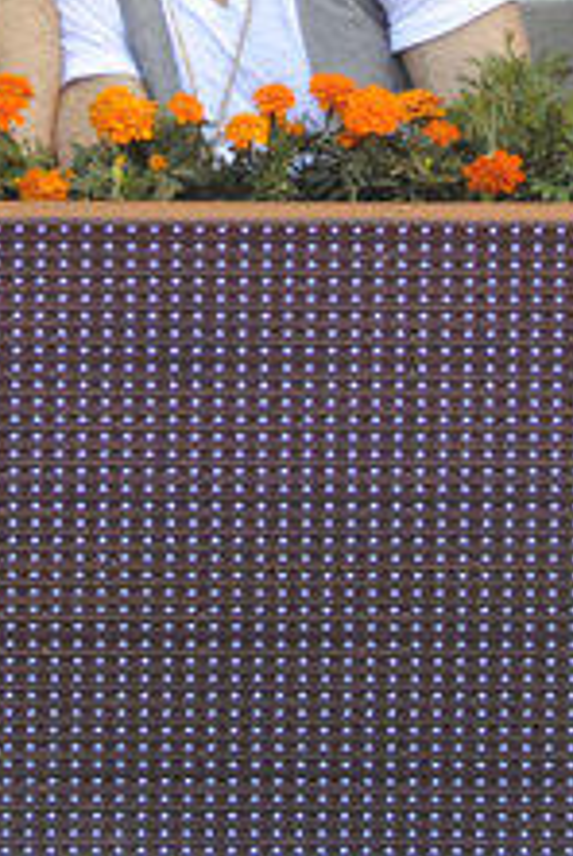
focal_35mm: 1423
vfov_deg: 1.4
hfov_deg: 1.0
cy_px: 124
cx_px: 58
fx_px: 33866
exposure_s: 1/500
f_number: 6.3
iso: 1250
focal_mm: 700
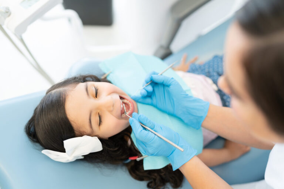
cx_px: 142
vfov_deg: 37.9
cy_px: 94
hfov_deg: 54.4
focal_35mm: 35
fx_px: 276
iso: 200
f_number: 1.8
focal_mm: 35
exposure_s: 1/160
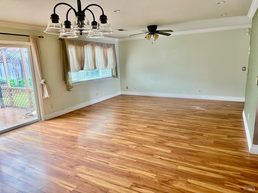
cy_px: 96
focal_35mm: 24
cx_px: 129
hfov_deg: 71.6
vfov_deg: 56.8
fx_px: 179
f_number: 1.78
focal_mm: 6.76
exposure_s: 1/60
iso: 640
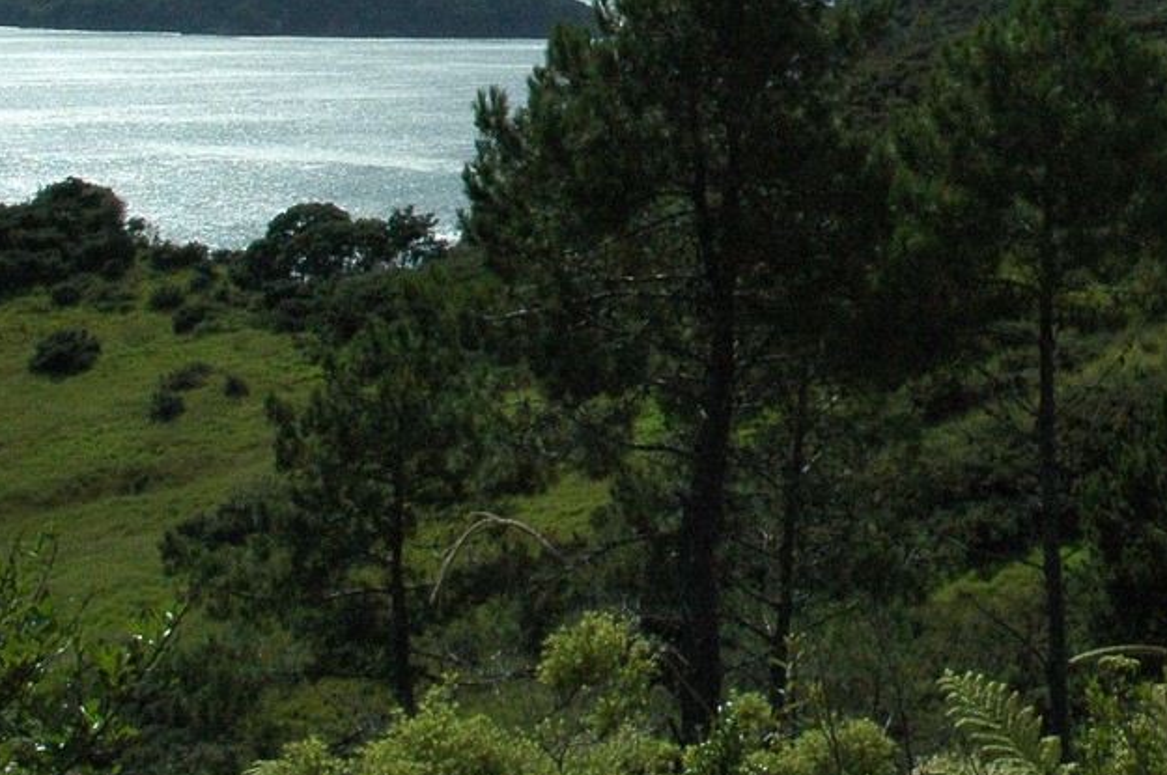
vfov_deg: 19.9
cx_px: 1098
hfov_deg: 29.4
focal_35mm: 65
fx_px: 2104
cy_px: -86
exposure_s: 1/1250
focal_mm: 18
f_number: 14
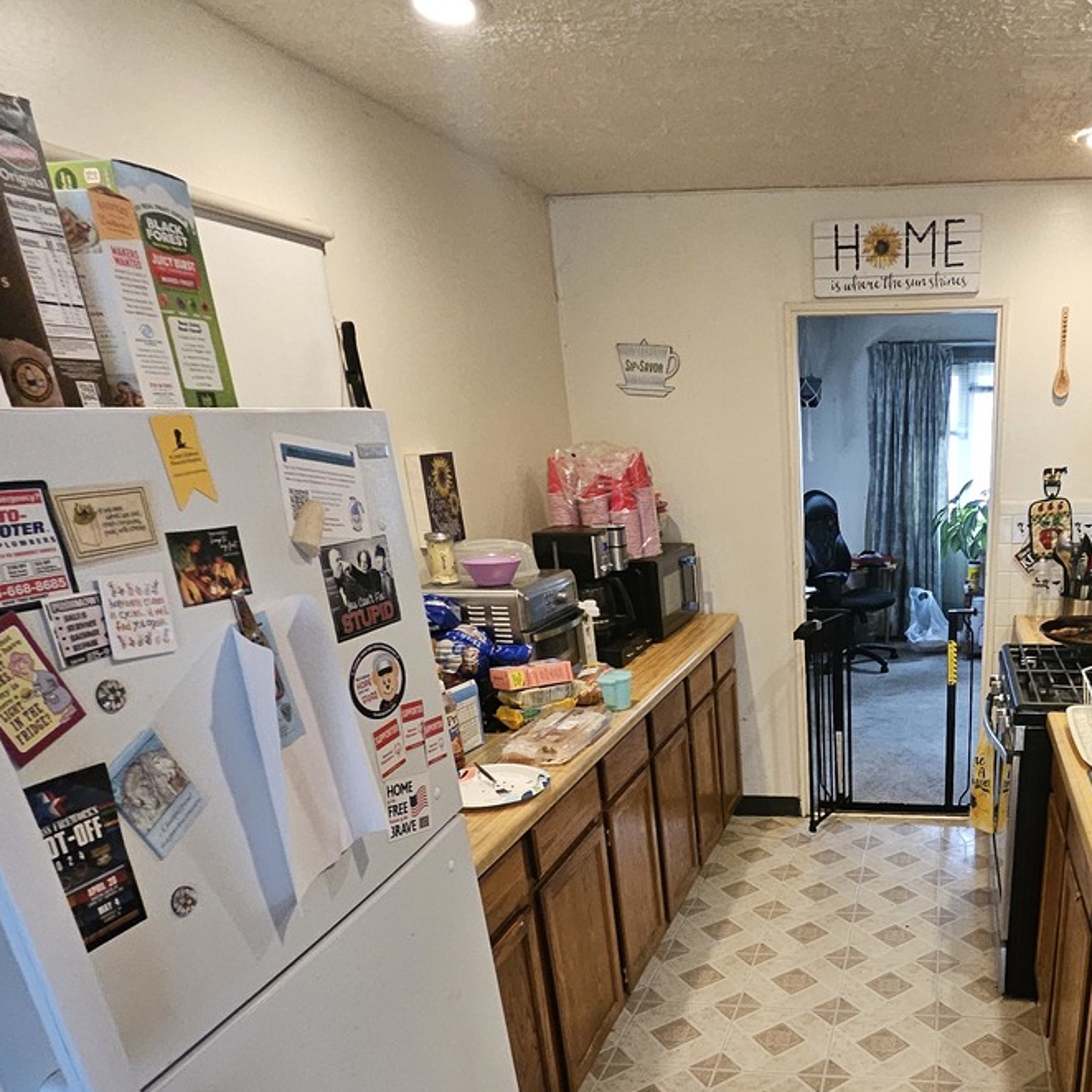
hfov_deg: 59.1
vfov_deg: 60.5
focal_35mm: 25
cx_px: 836
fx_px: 892
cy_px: 779
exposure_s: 1/60
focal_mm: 1.74
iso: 400
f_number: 2.2
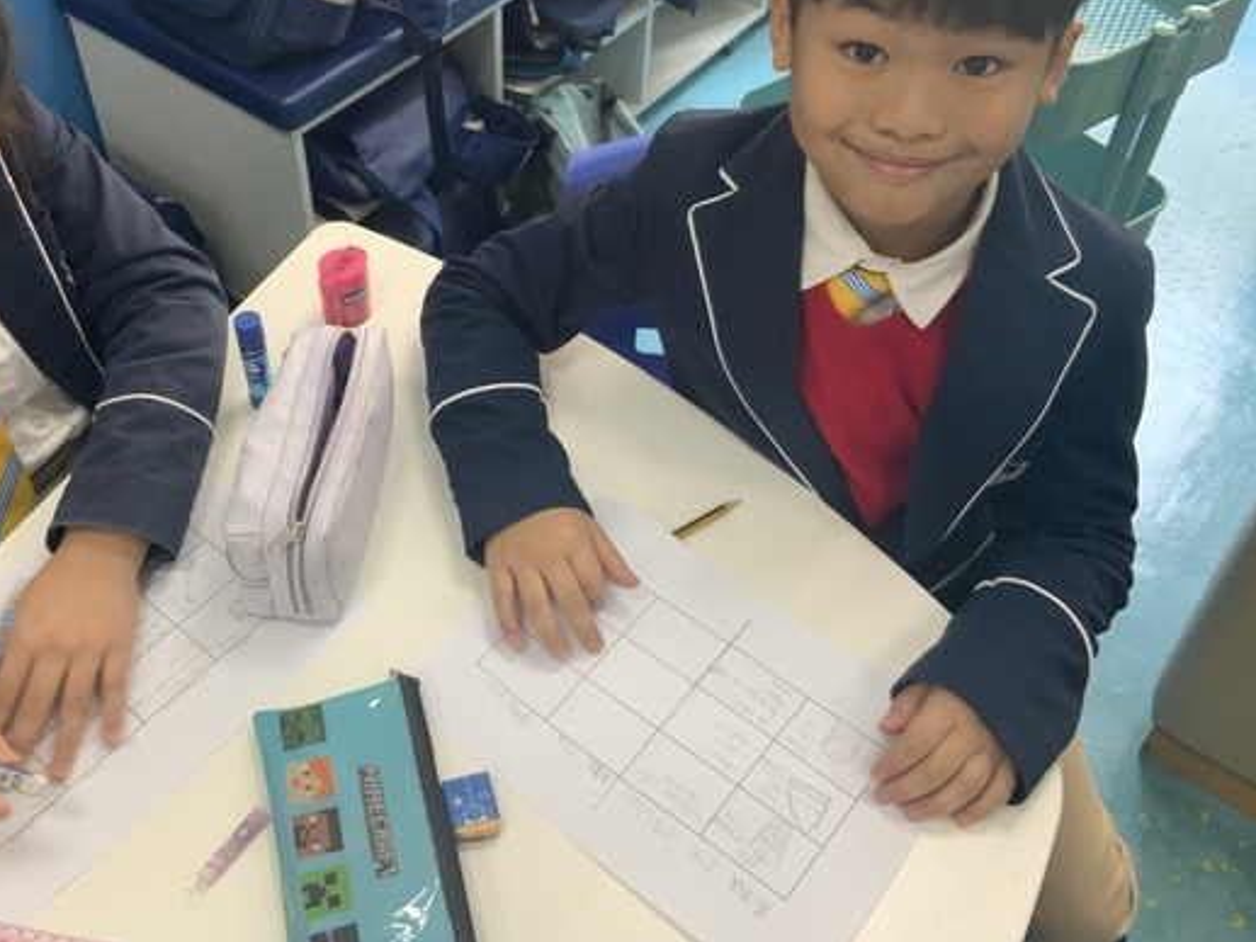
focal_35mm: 37
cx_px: 505
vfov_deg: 38.4
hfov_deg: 49.8
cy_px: 346
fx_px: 1343
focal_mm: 3
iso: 80
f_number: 1.8
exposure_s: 1/50
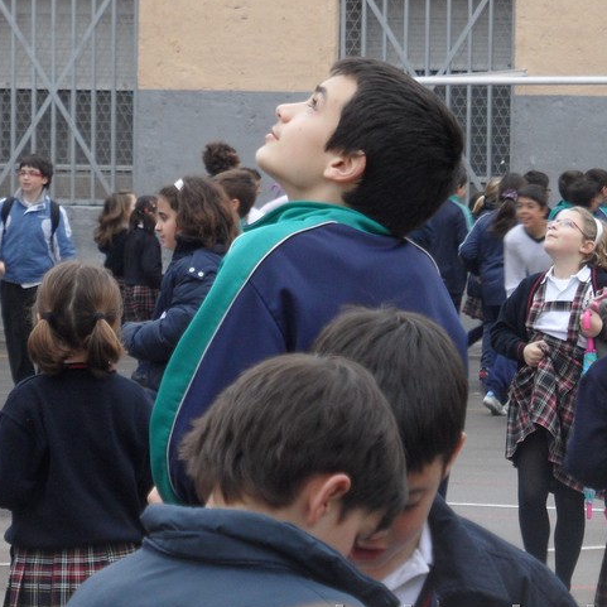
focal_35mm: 282
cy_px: 167
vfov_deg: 6.2
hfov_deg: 6.2
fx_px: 5595
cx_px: 184
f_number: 4.4
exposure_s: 1/60
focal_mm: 24.6
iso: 100
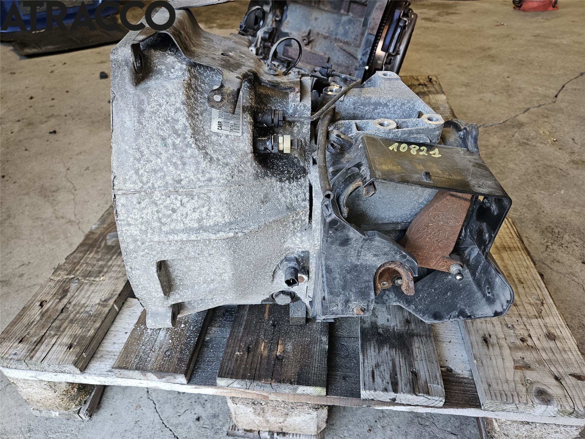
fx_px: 389
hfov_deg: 73.9
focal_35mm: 23
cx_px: 292
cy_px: 220
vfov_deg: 58.9
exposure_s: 1/100
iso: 200
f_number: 1.8
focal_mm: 5.4
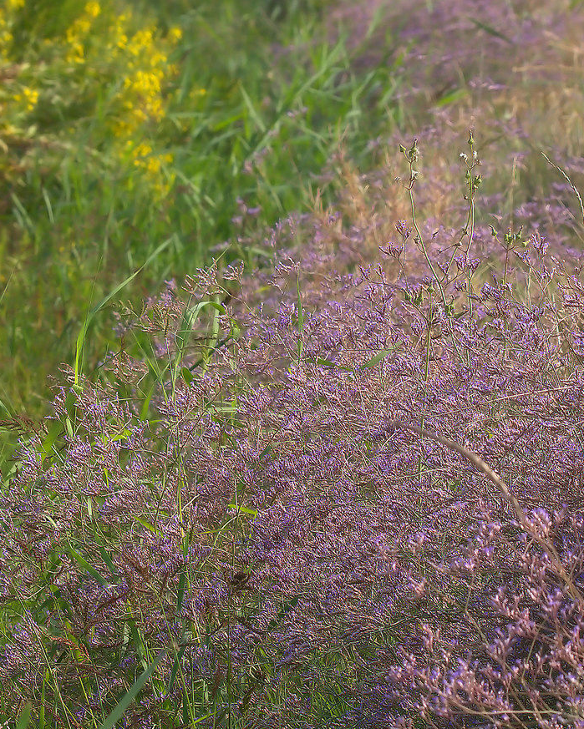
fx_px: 8357
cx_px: 217
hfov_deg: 4.0
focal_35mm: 387
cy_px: 387
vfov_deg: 5.0
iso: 200
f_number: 13
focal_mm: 150
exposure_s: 1/125
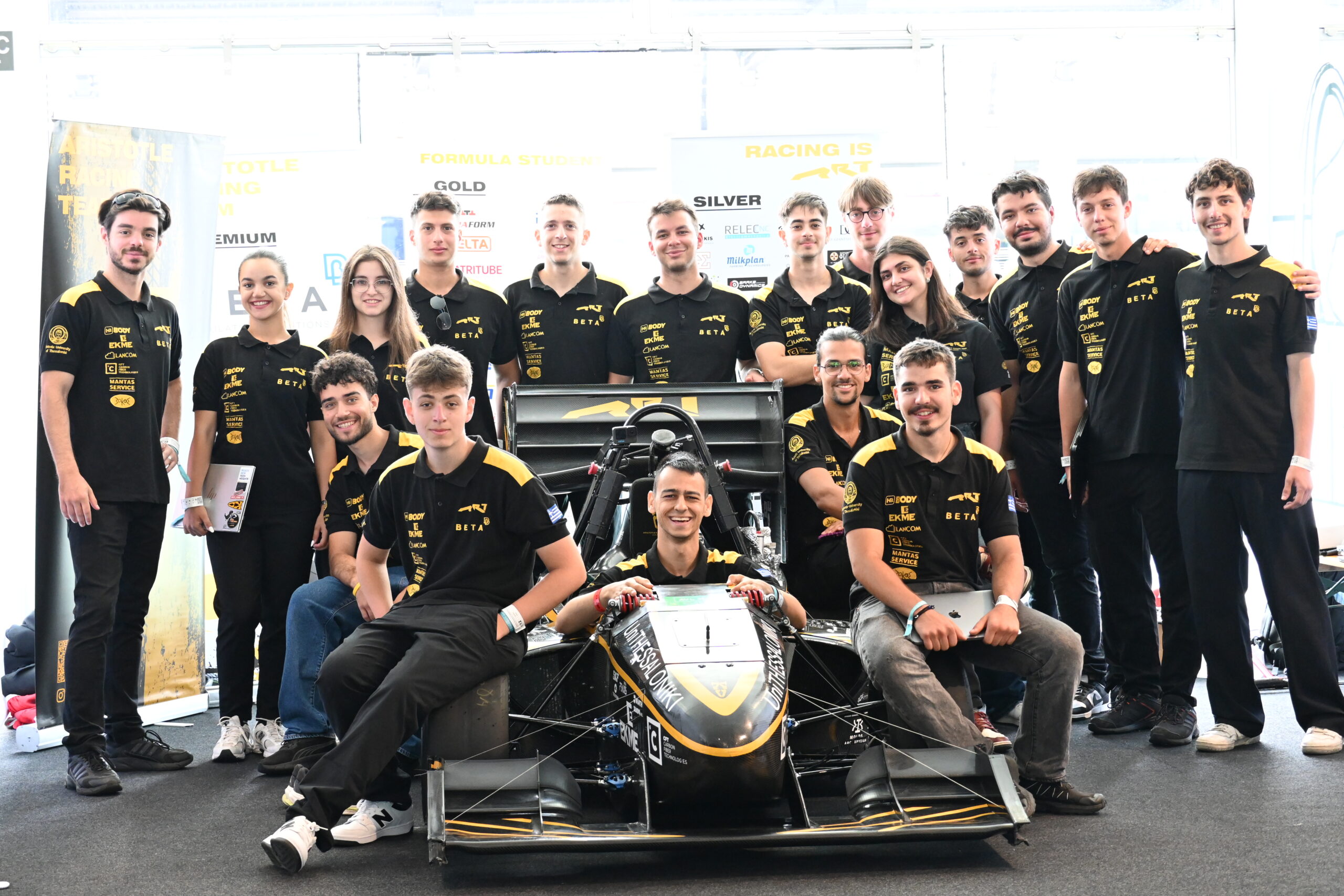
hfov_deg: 27.0
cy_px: 448
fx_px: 2800
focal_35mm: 75
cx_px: 672
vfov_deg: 18.2
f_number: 4.5
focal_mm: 50
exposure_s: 1/125
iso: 2800
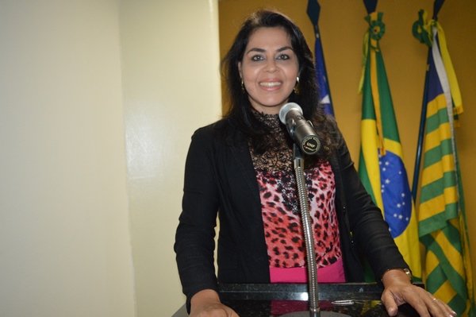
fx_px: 396
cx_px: 238
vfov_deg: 43.5
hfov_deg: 62.0
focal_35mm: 30
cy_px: 158
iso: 1800
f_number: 3.8
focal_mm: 20
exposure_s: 1/60
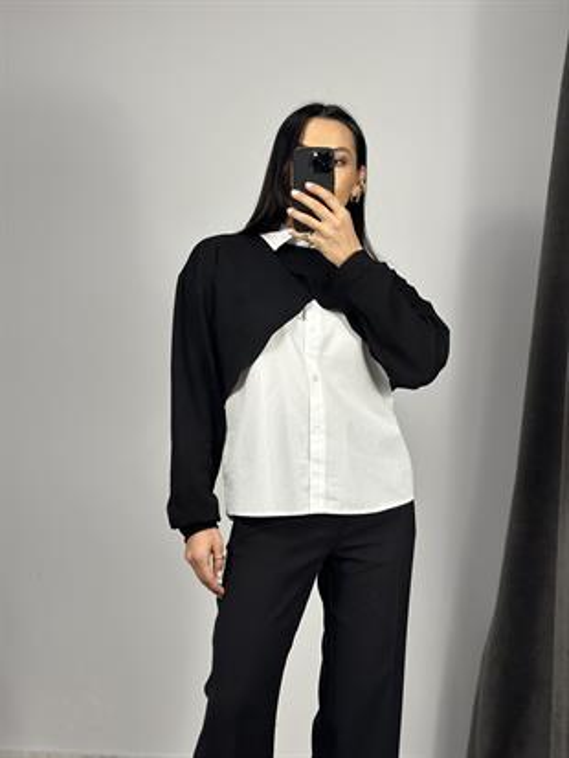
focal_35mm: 48
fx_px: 1051
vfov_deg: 39.6
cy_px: 379
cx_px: 284
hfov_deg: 30.3
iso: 100
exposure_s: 1/100
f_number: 1.78
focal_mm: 6.86
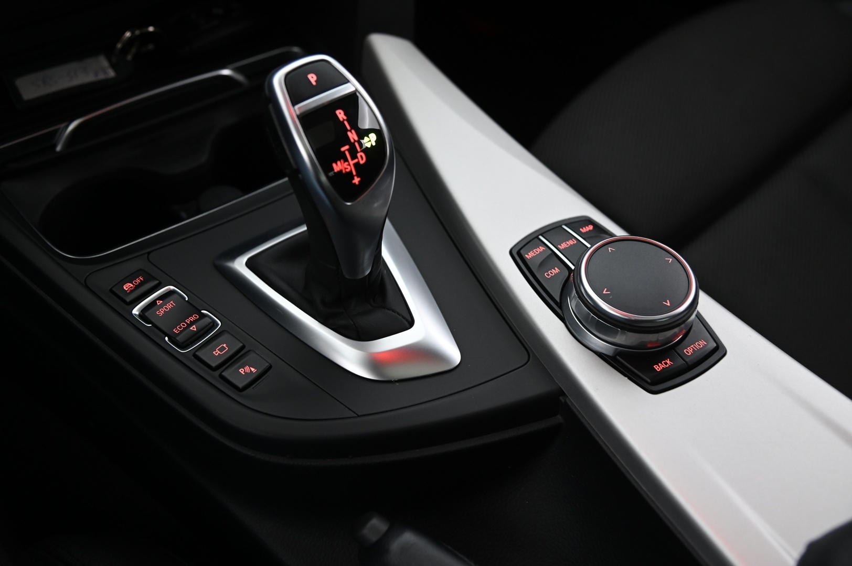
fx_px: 946
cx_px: 426
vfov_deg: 33.3
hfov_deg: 48.5
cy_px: 283
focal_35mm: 40
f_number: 4
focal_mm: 40
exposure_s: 1/20
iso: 2000
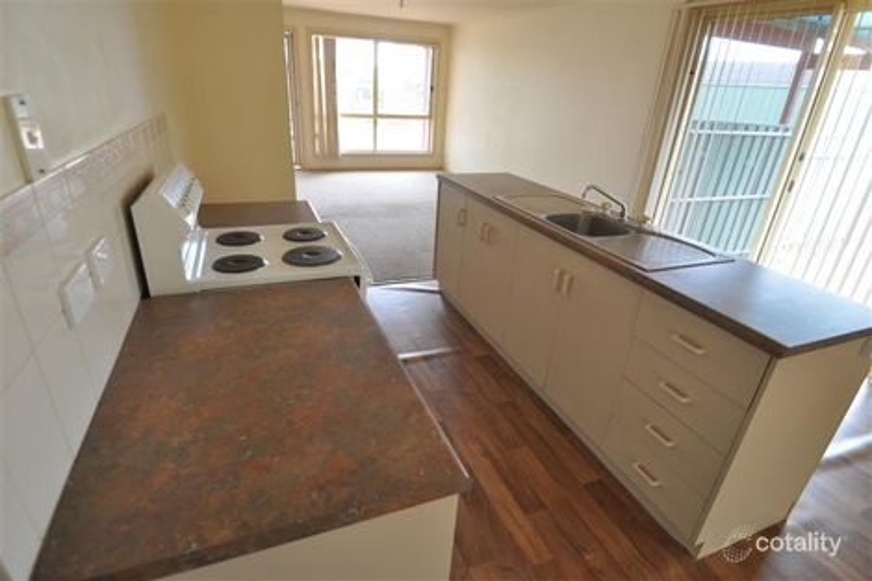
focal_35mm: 18
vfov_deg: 67.3
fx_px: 436
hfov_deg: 90.0
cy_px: 290
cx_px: 436
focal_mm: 12
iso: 500
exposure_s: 1/60
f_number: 4
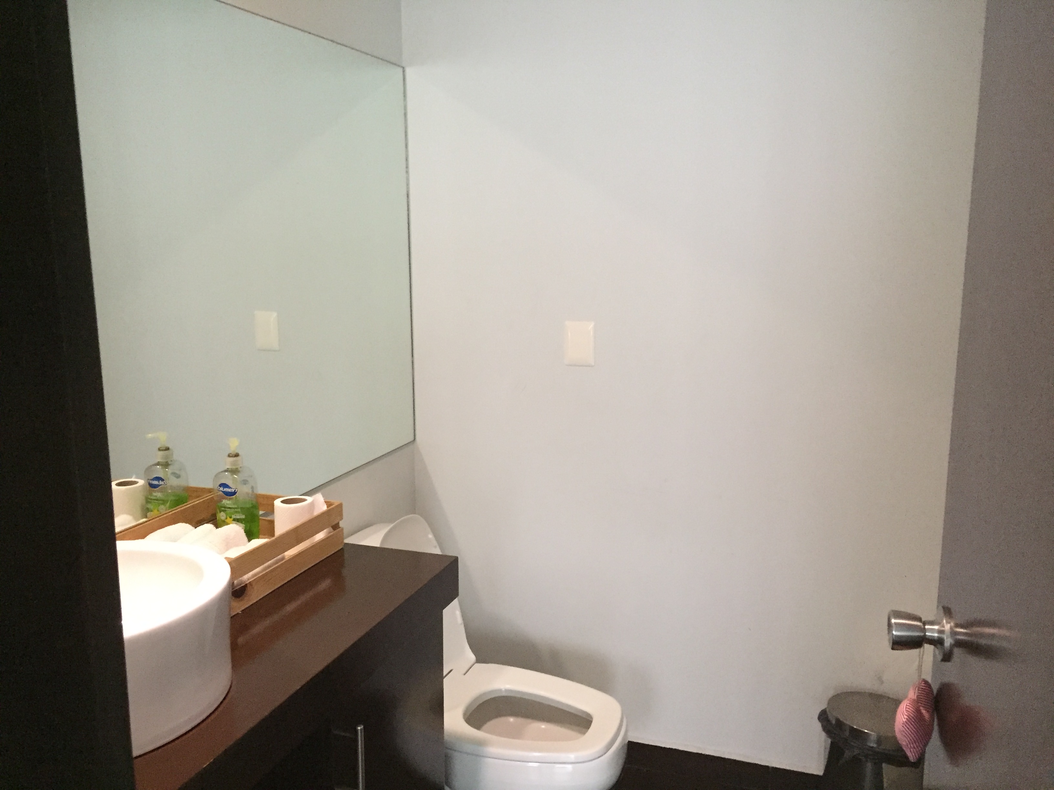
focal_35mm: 29
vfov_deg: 48.2
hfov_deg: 61.7
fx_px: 883
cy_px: 395
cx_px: 527
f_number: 2.2
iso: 320
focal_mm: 4.15
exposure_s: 1/15
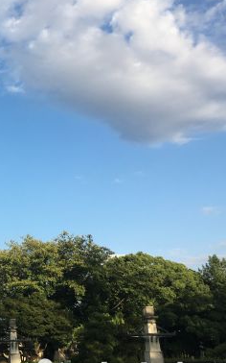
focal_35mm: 57
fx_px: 562
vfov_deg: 35.7
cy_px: 179
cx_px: -67
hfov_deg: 20.7
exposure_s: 1/1054
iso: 25
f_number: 2.2
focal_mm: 4.15
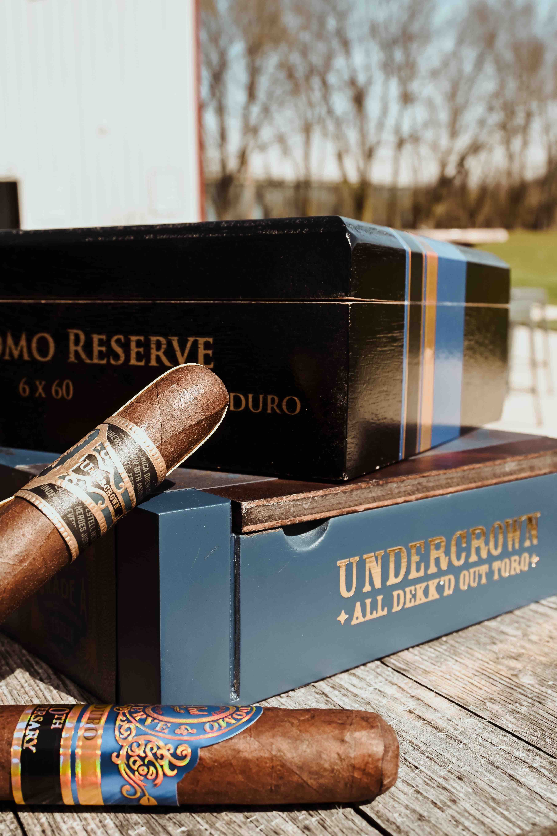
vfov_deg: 53.1
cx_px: 278
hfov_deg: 36.9
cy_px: 418
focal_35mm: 36
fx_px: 835
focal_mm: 24
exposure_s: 1/500
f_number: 8
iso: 250
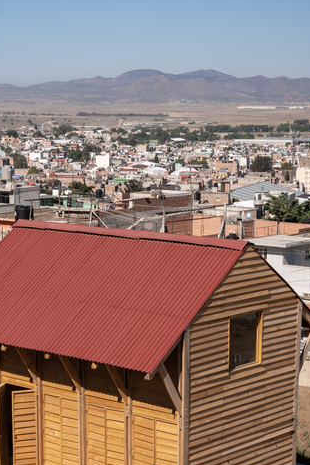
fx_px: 1111
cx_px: 66
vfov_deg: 23.3
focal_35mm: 86
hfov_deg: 15.8
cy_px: 367
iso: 31
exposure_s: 1/125
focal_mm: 40
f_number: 8
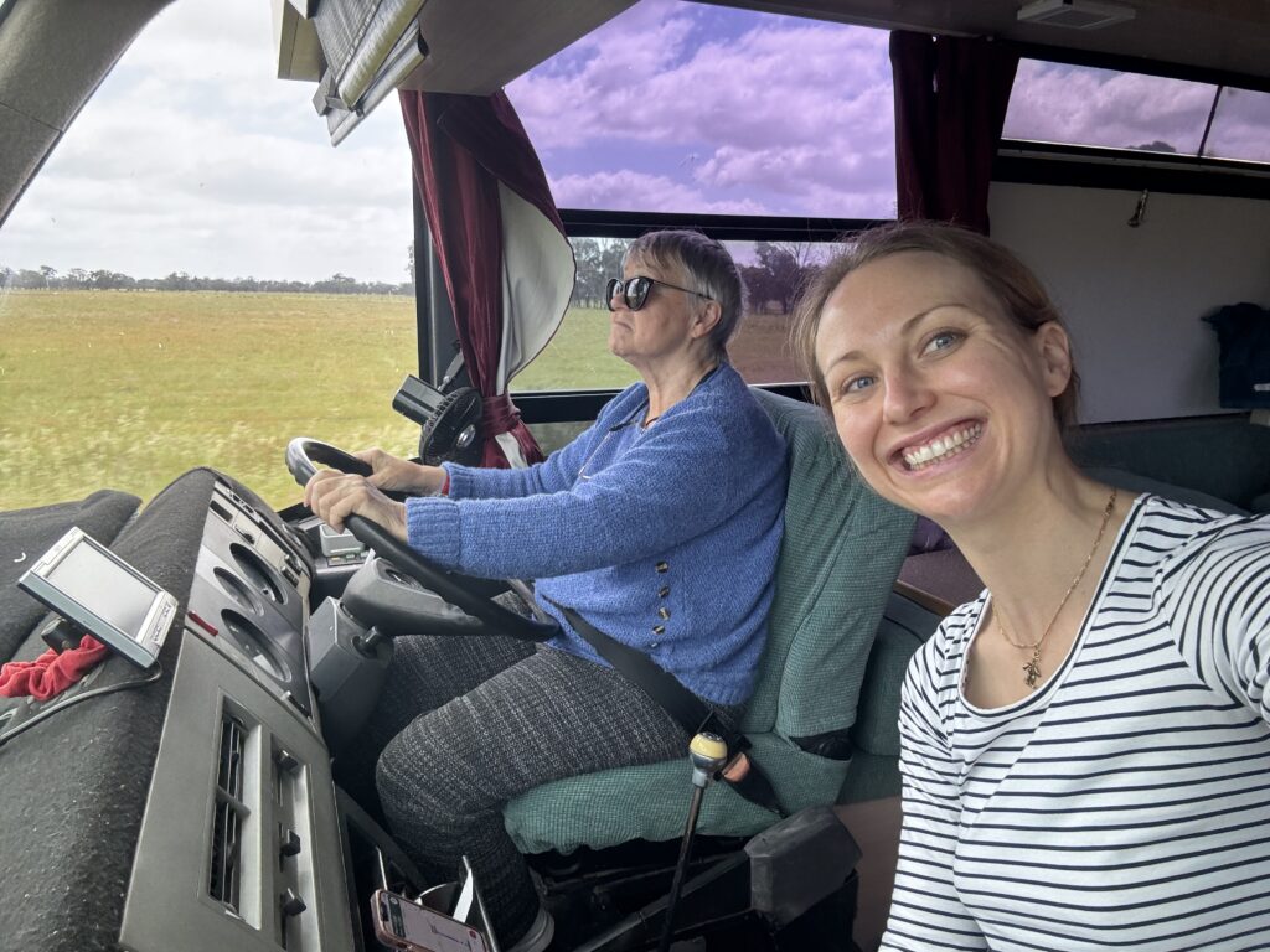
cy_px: 476
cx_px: 635
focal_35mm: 23
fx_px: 844
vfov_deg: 58.9
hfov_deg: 73.9
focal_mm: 2.69
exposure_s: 1/121
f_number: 1.9
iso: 25
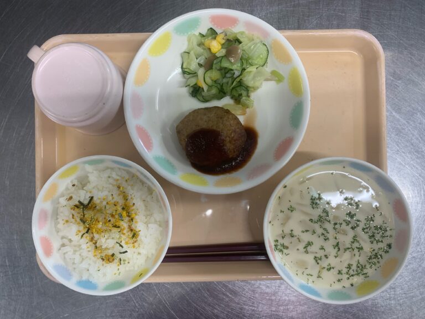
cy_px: 160
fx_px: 319
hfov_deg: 67.3
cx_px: 212
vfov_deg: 53.1
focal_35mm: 26
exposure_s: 1/60
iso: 80
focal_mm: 4.25
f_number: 1.8
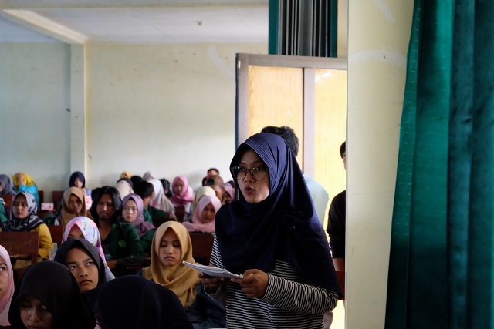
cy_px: 164
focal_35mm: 75
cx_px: 247
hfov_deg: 27.0
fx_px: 1029
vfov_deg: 18.2
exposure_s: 1/140
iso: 6400
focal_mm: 50
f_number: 5.6
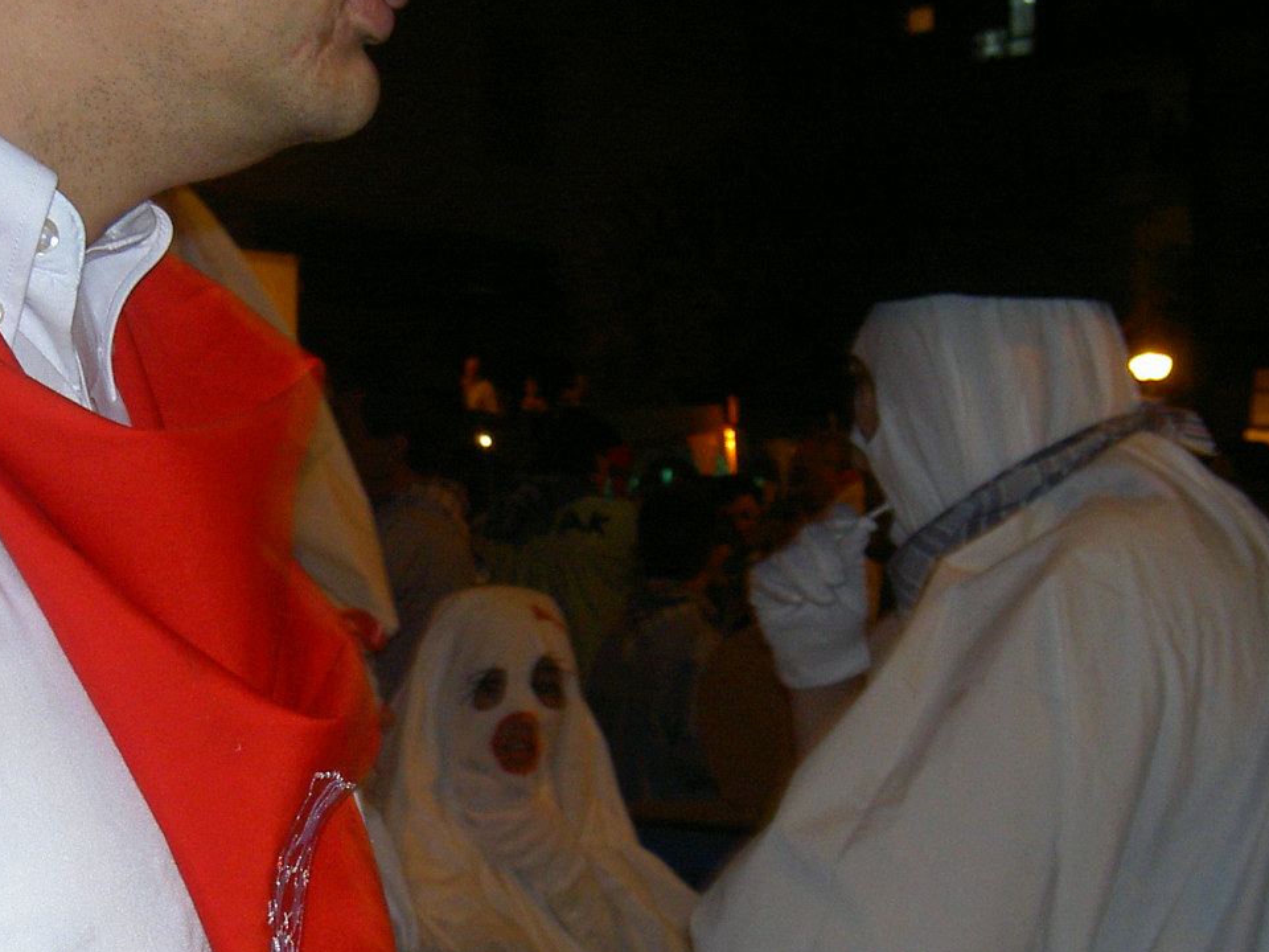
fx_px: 2383
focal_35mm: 65
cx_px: 369
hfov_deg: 29.5
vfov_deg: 22.5
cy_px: 598
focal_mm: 8
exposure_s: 1/59.5
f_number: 2.8
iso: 100
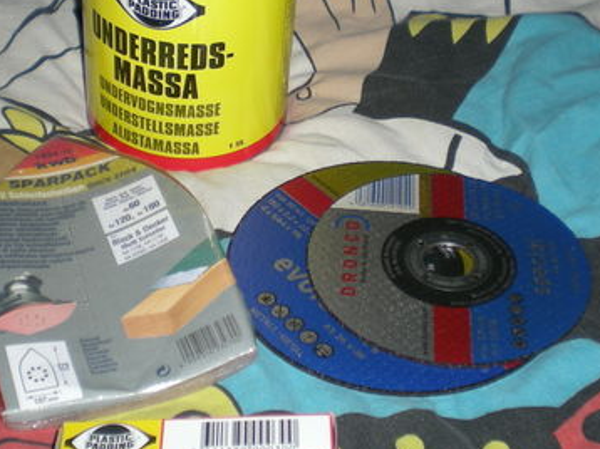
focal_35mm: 68
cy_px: 124
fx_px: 1178
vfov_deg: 21.4
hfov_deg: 28.6
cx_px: 263
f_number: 3.1
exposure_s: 1/60
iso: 50
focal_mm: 6.3
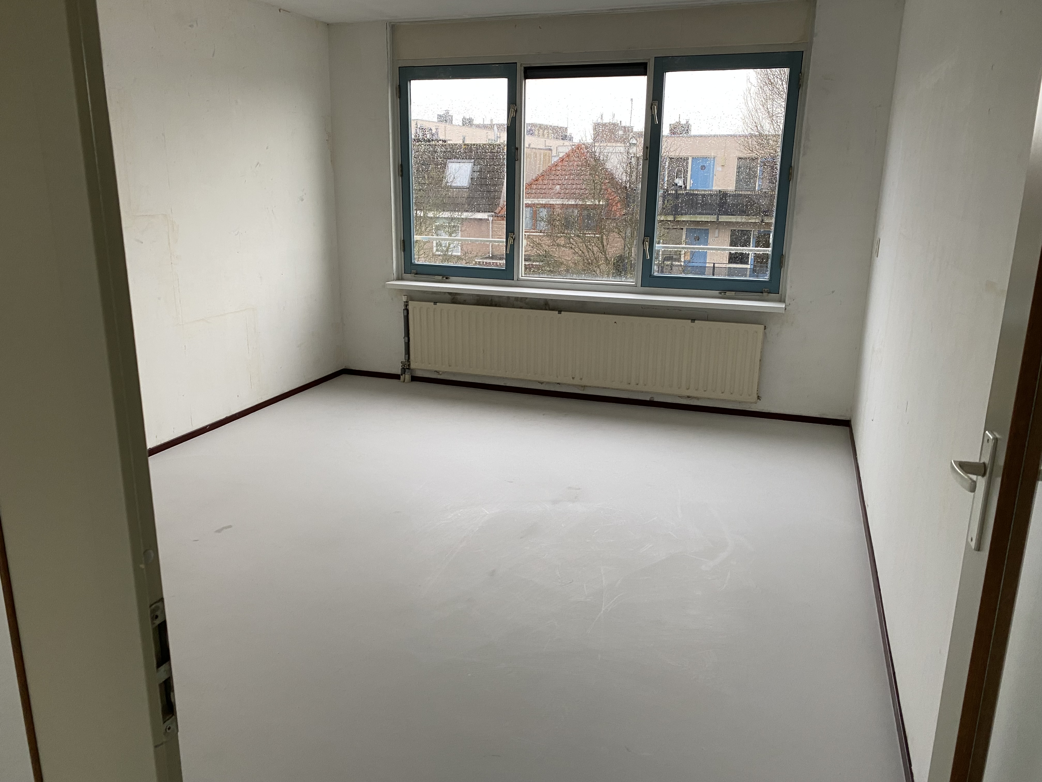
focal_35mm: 26
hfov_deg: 67.3
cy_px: 391
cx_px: 521
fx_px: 783
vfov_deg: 53.1
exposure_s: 1/86
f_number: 1.8
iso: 125
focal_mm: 4.25
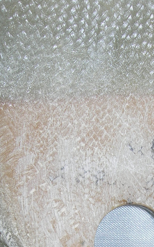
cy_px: 290
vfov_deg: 20.4
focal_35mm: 96
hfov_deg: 13.5
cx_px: 140
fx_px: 645
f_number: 4.8
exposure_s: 1/60.1
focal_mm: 7.8
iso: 64
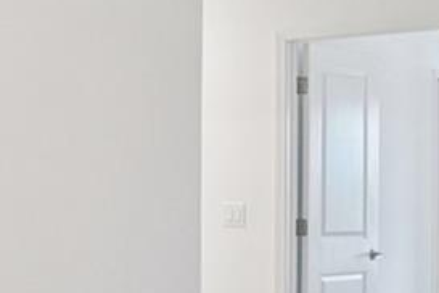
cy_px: 258
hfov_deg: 20.0
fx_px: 1073
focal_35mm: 88
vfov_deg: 15.4
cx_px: -219
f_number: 8
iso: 1000
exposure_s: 1/30
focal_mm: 10
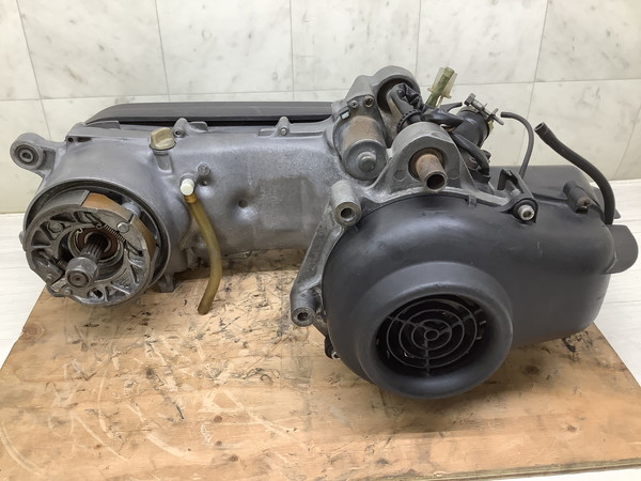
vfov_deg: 45.4
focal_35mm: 31
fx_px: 574
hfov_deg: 58.4
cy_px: 240
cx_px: 320
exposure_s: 1/60
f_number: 2.4
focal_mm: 3.3
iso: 80
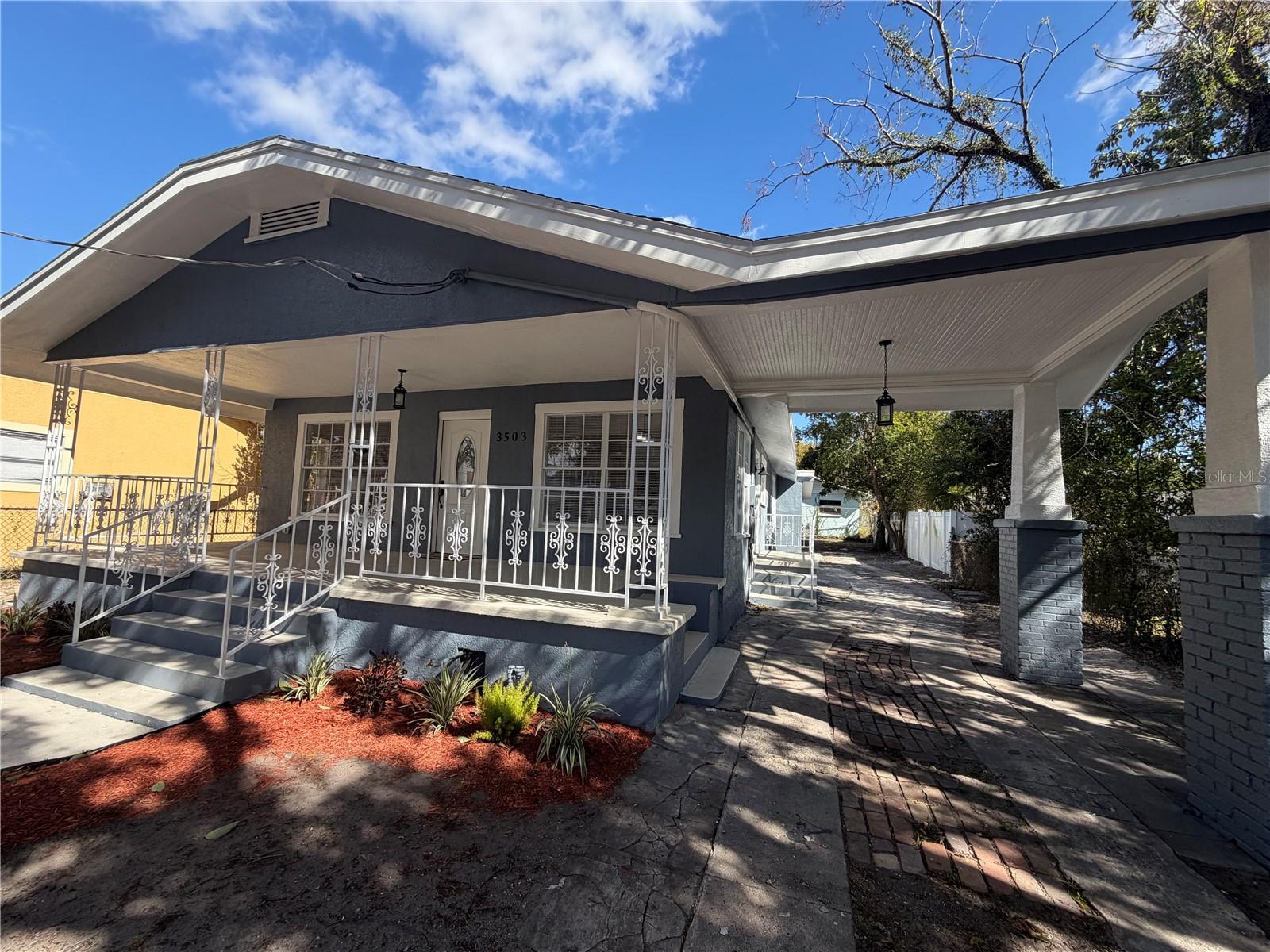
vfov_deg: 85.7
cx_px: 635
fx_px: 514
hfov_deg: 102.1
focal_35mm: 14
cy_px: 476
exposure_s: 1/619
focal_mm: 2.22
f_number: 2.2
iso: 40
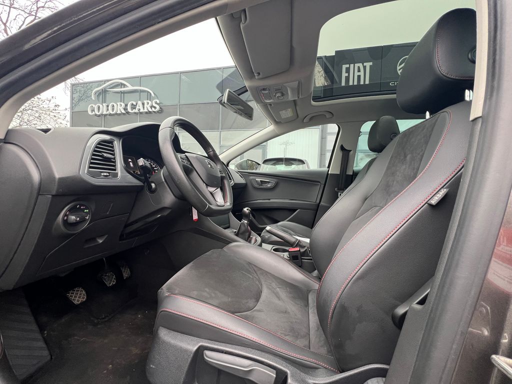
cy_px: 192
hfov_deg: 106.2
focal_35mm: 13
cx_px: 256
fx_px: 192
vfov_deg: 89.9
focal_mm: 1.57
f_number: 1.8
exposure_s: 1/99
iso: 160
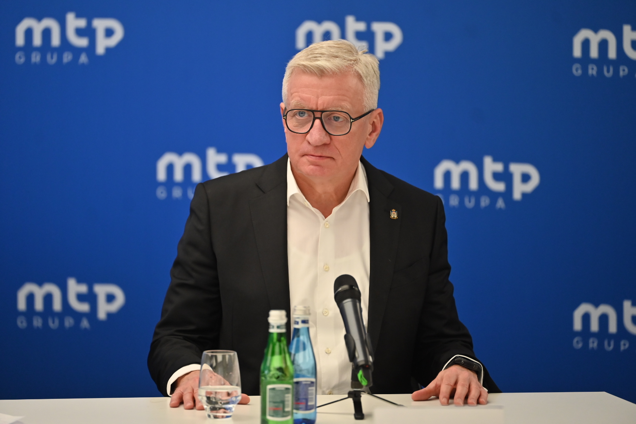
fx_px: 3180
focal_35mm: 180
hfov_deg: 11.4
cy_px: 212
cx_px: 318
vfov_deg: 7.6
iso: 1250
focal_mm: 180
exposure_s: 1/160
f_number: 2.8
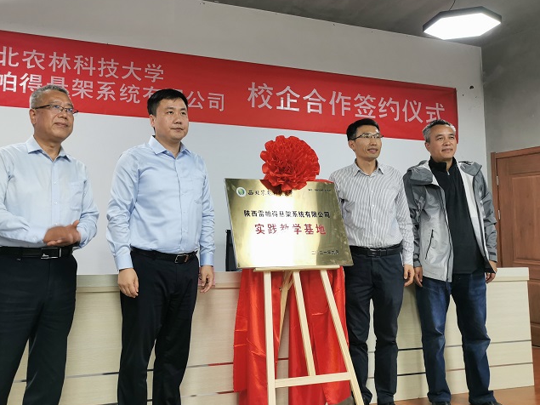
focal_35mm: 34
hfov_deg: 53.7
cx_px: 229
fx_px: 530
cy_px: 161
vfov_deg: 41.6
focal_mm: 5.58
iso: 125
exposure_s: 1/50
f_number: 1.8
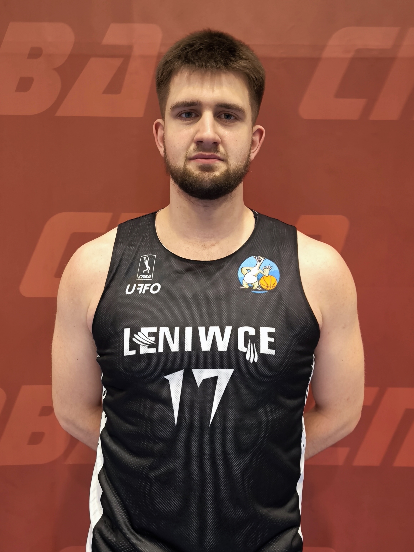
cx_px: 207
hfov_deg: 51.3
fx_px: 431
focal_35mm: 27
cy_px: 276
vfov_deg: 65.3
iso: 320
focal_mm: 6.92
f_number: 1.9
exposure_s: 1/50
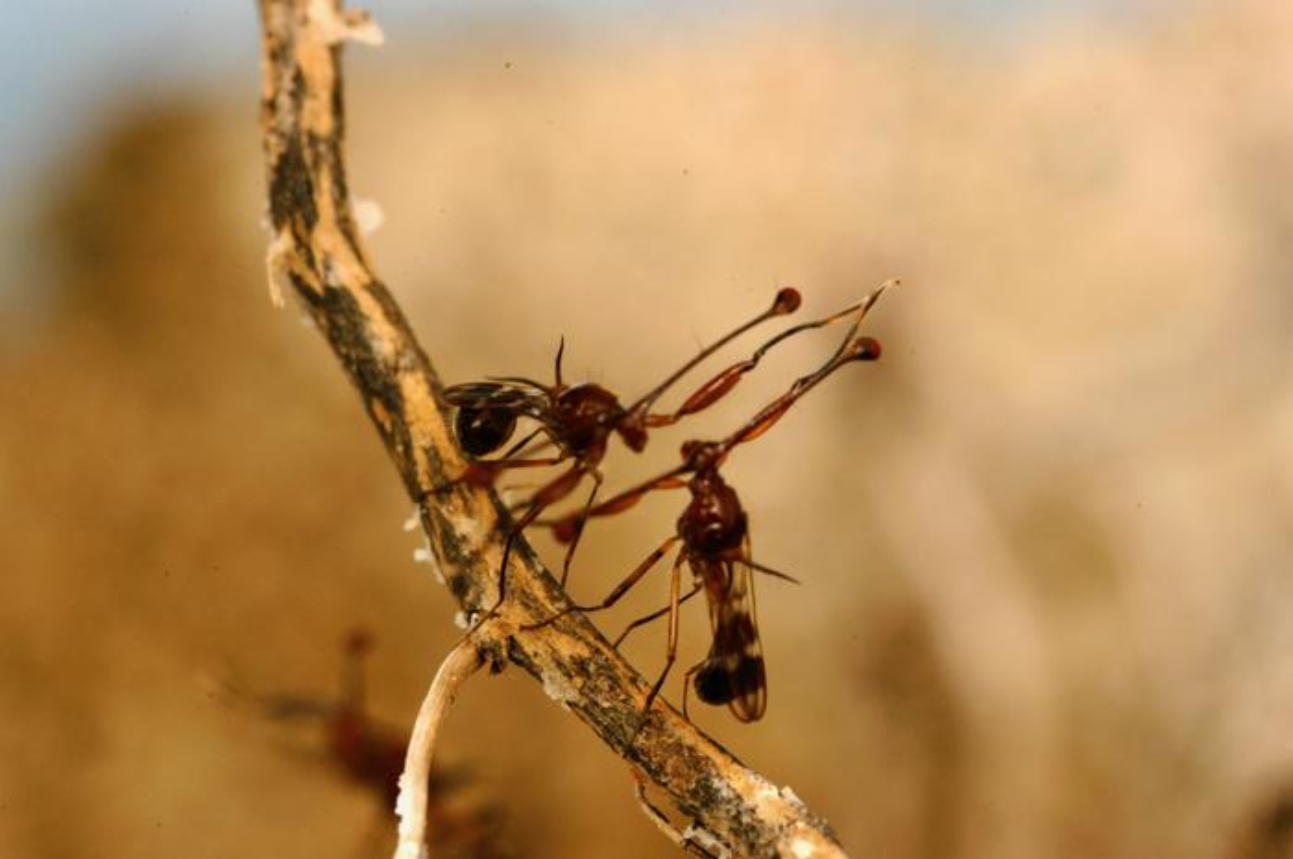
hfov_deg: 13.1
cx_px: 646
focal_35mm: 158
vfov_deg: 8.7
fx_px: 5650
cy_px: 430
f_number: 16
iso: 200
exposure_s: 1/60
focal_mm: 105
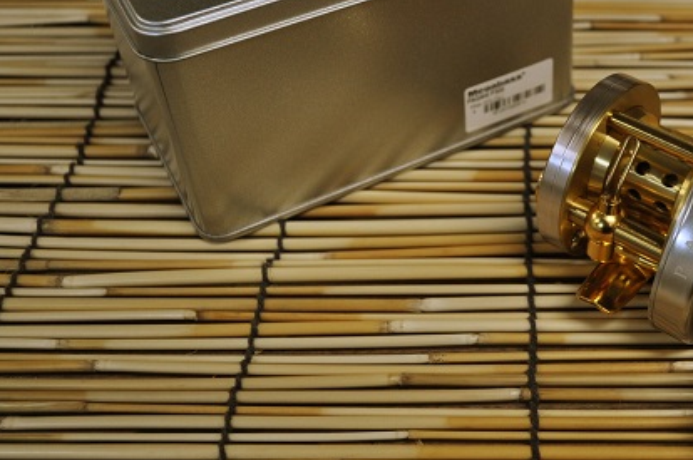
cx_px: 536
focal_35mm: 56
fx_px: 1077
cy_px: 169
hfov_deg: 34.8
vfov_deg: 24.1
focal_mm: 24
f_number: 4
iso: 560
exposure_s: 1/60
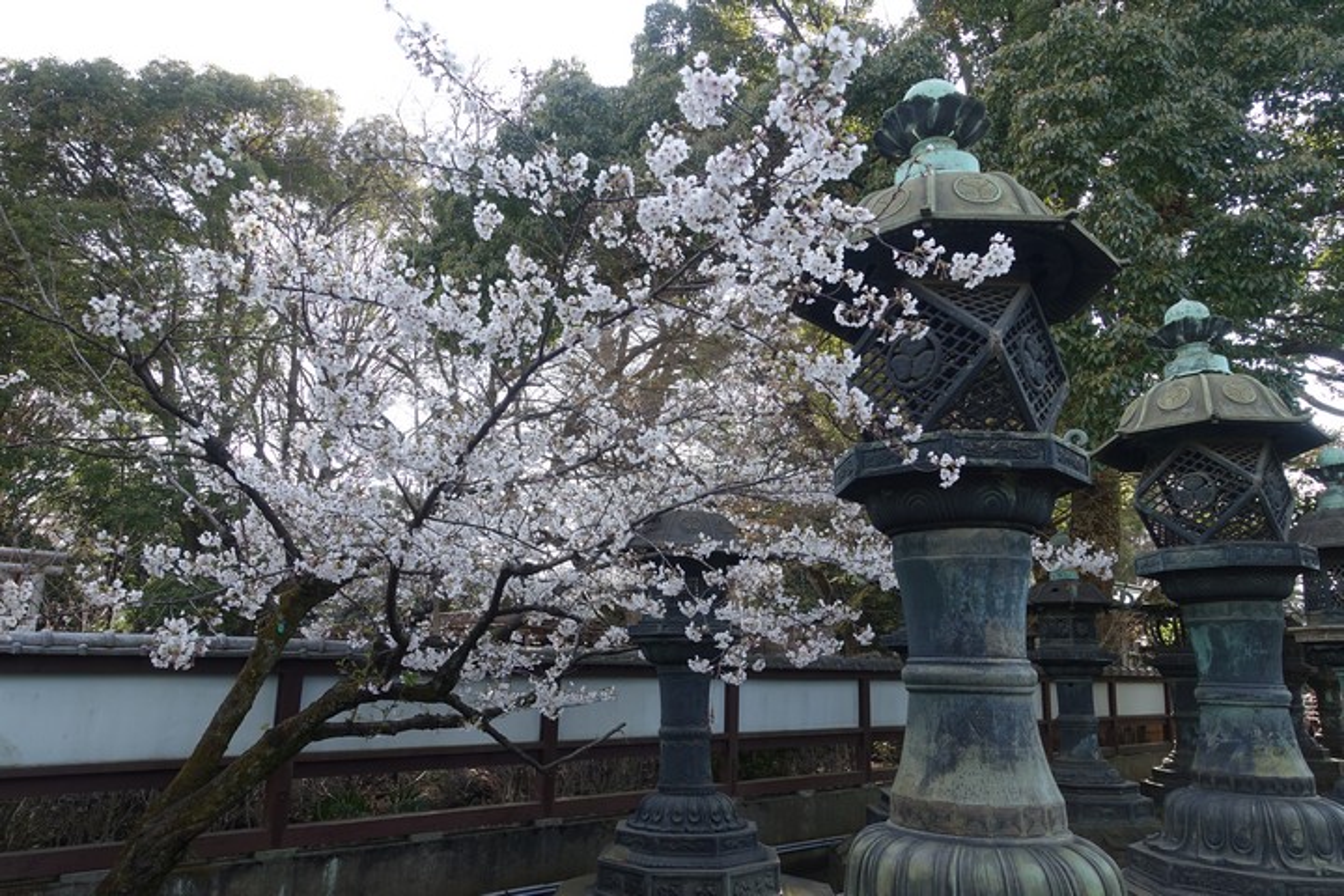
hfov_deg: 73.7
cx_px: 672
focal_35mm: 24
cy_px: 448
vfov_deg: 53.1
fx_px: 896
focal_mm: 8.8
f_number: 4
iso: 125
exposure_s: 1/200
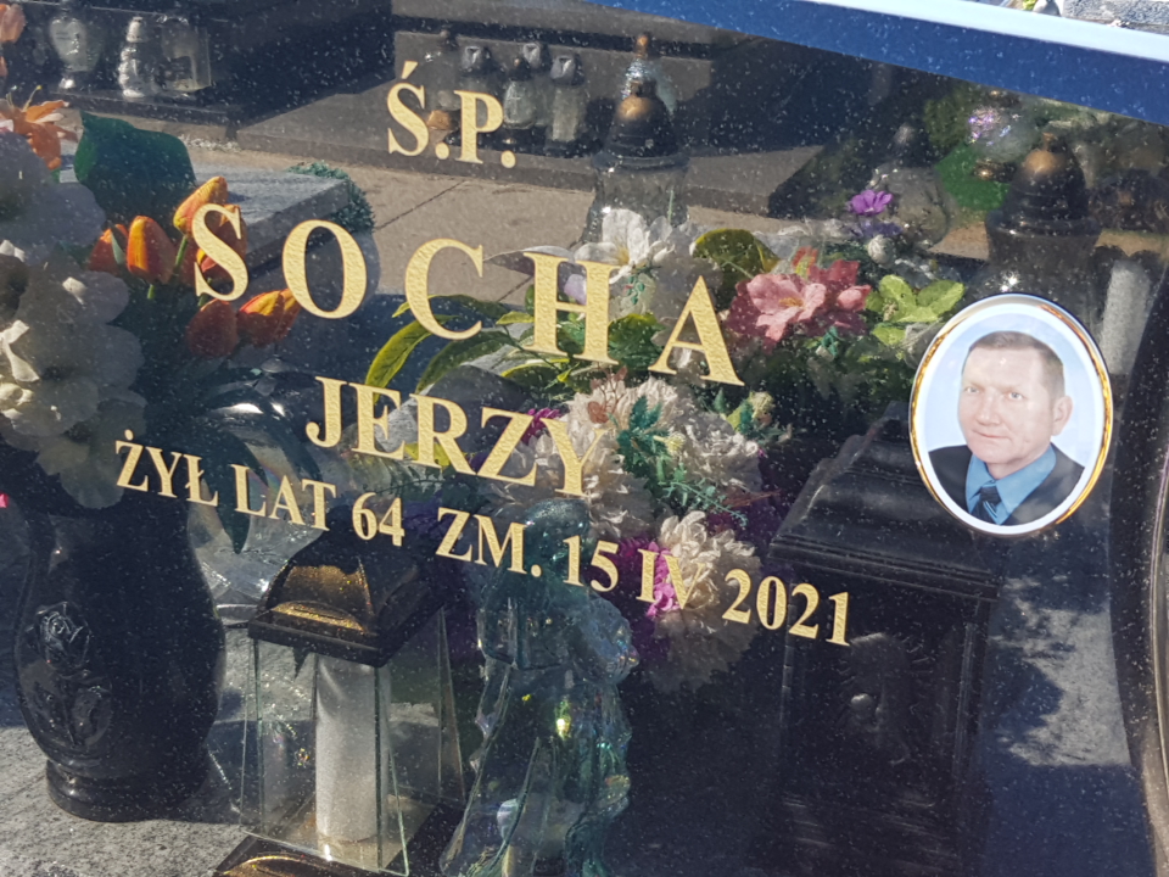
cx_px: 584
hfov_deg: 67.3
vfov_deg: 53.1
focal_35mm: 26
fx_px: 878
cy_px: 438
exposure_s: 1/317
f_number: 1.7
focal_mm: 4.2
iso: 40
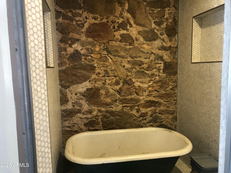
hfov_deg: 63.4
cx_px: 116
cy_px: 86
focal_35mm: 28
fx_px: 187
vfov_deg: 49.7
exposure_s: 1/13
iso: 100
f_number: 1.8
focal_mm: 3.99
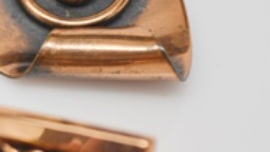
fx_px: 1987
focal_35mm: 278
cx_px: -91
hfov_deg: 7.7
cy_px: 20
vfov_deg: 4.4
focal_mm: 55
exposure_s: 1/80
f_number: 5.6
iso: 400
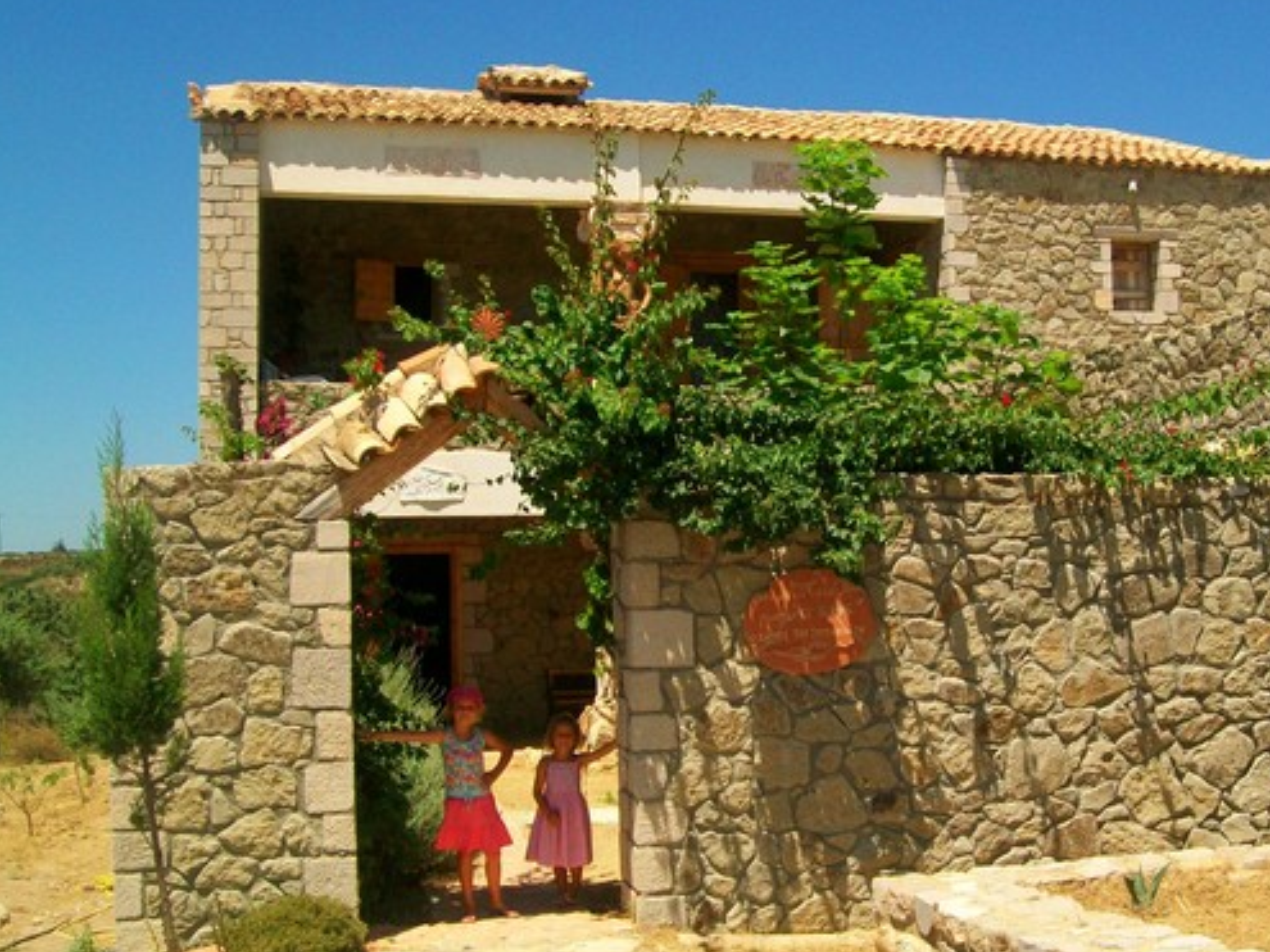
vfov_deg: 32.9
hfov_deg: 42.5
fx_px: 1614
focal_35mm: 44
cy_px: 506
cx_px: 813
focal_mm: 6.1
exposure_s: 1/500
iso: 64
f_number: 4.9
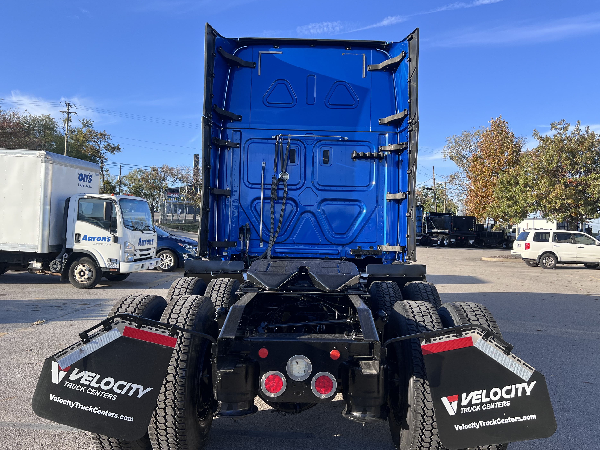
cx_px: 305
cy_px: 217
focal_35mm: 28
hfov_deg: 63.4
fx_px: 485
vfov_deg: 49.7
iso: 50
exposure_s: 1/1412
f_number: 1.5
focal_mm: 5.7
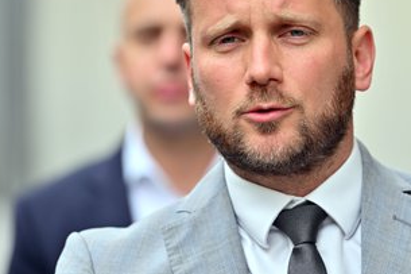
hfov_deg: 6.8
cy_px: 119
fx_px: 3457
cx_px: 327
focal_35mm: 303
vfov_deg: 4.5
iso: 250
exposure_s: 1/1000
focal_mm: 185
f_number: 2.8
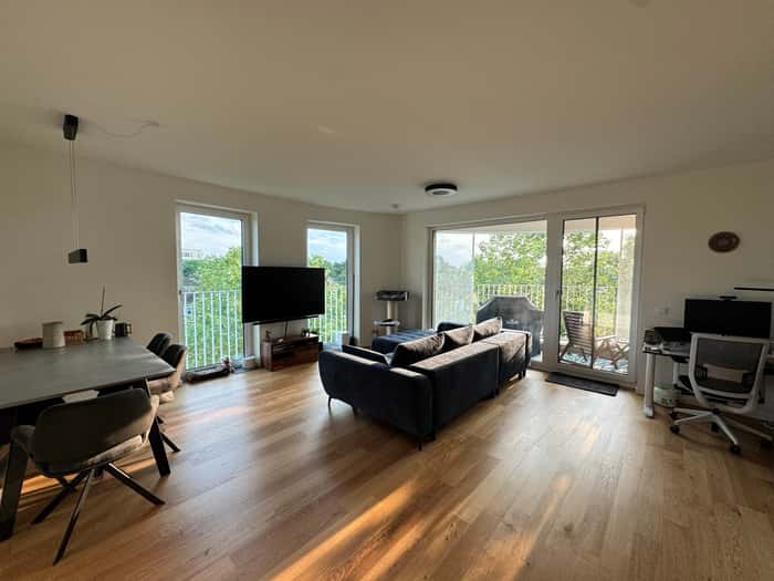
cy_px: 290
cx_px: 387
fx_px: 313
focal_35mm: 14
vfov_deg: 85.7
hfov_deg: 102.1
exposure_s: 1/99
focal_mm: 2.22
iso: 80
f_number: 2.2
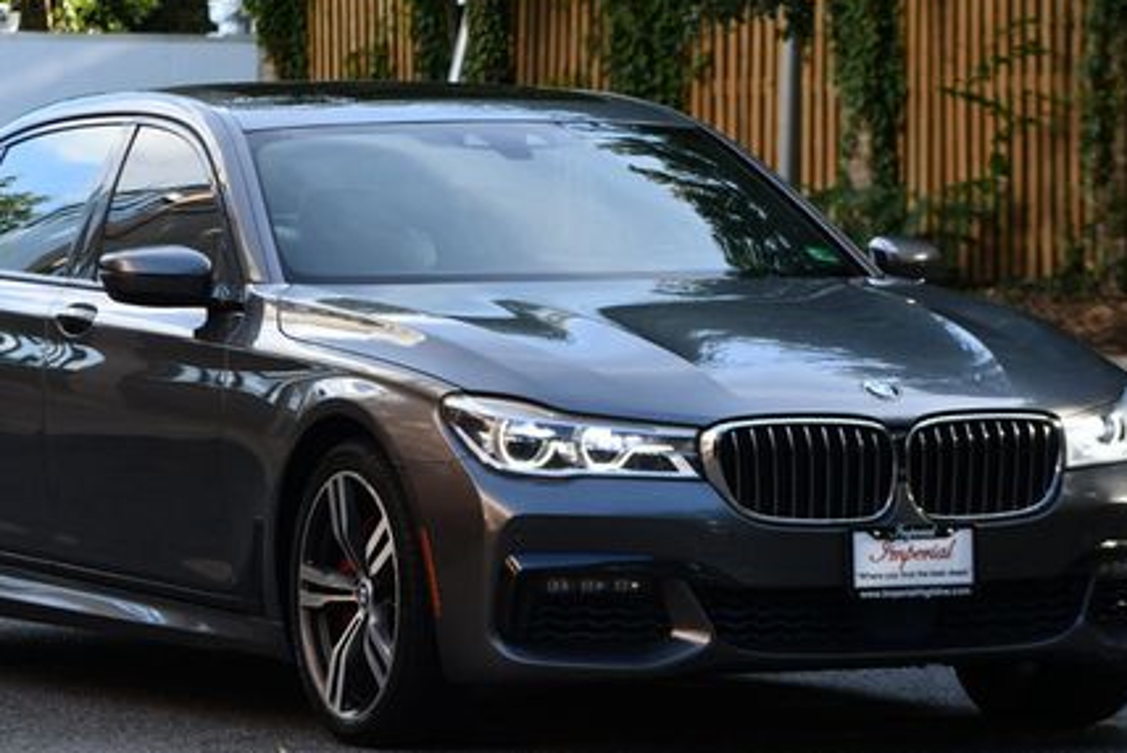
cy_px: 240
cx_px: 485
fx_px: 6892
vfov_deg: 6.3
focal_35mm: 220
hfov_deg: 9.3
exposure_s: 1/250
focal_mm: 98
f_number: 5.6
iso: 220
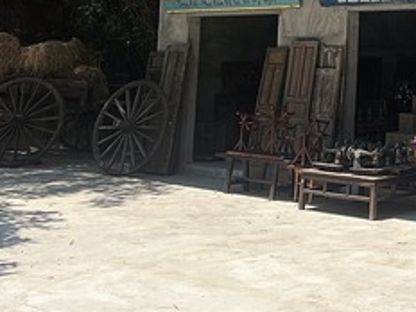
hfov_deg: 24.3
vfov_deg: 19.1
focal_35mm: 74
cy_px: -30
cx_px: 473
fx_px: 889
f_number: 1.5
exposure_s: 1/2165
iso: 50
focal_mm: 5.7
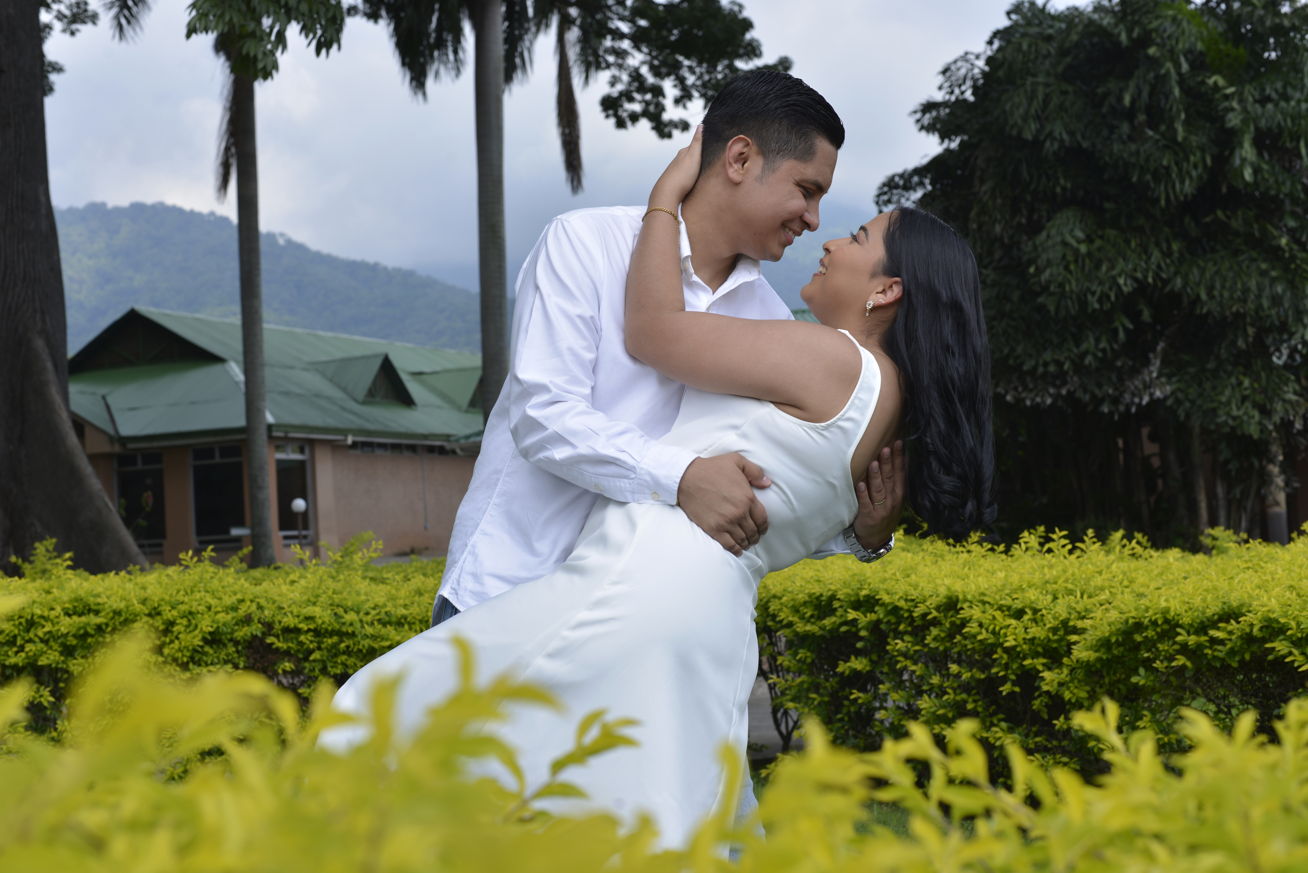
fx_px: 1817
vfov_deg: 27.0
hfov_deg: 39.6
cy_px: 436
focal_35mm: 50
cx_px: 654
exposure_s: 1/200
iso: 100
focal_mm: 50
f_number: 8
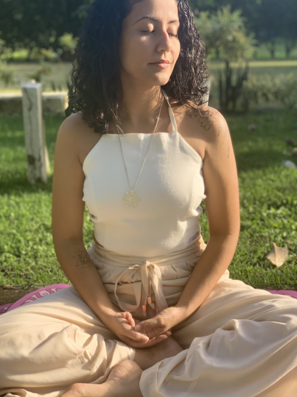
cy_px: 192
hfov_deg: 23.6
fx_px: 709
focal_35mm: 62
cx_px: 147
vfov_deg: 31.2
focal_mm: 6
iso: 20
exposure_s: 1/122
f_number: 2.4
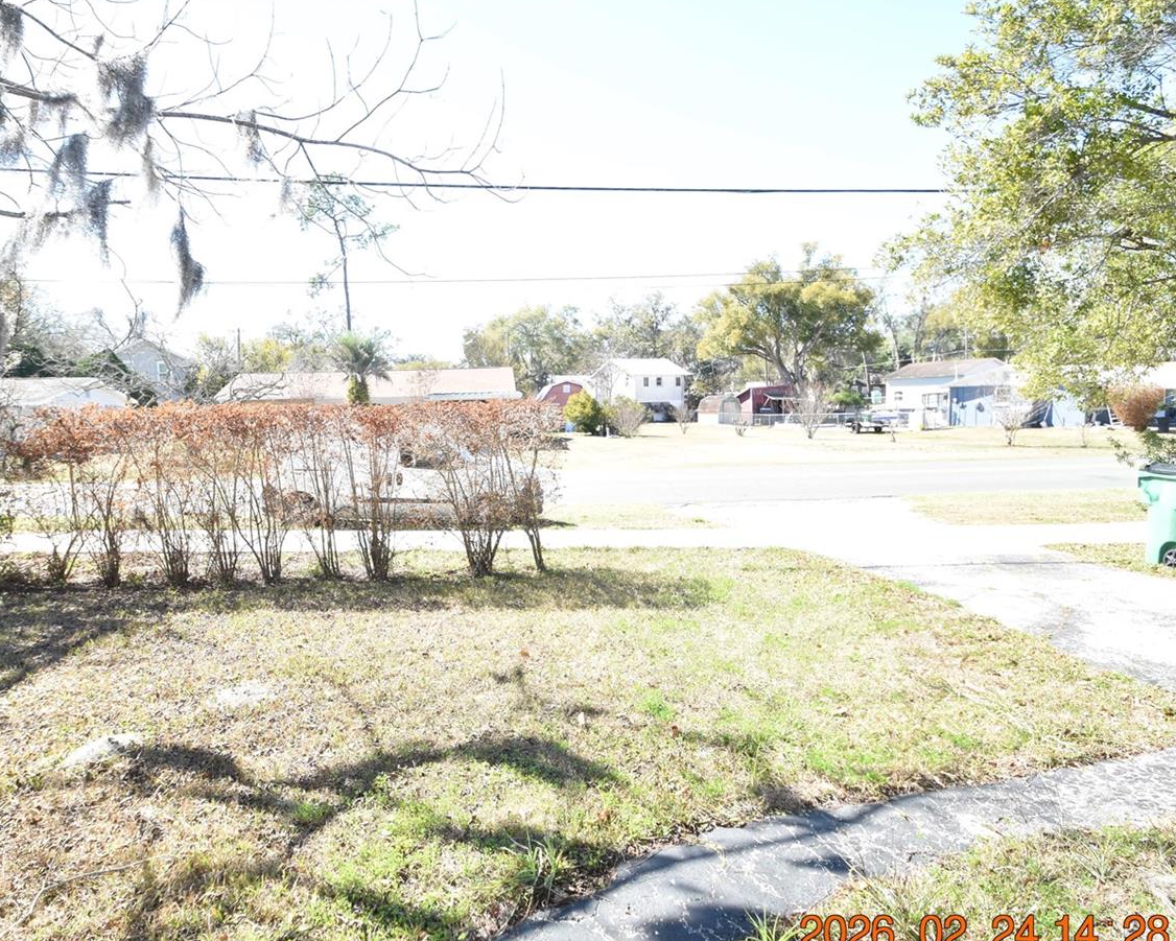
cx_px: 492
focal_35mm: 20
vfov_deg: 68.1
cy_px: 460
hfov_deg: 79.7
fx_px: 696
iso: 400
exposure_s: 1/250
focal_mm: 10
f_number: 8
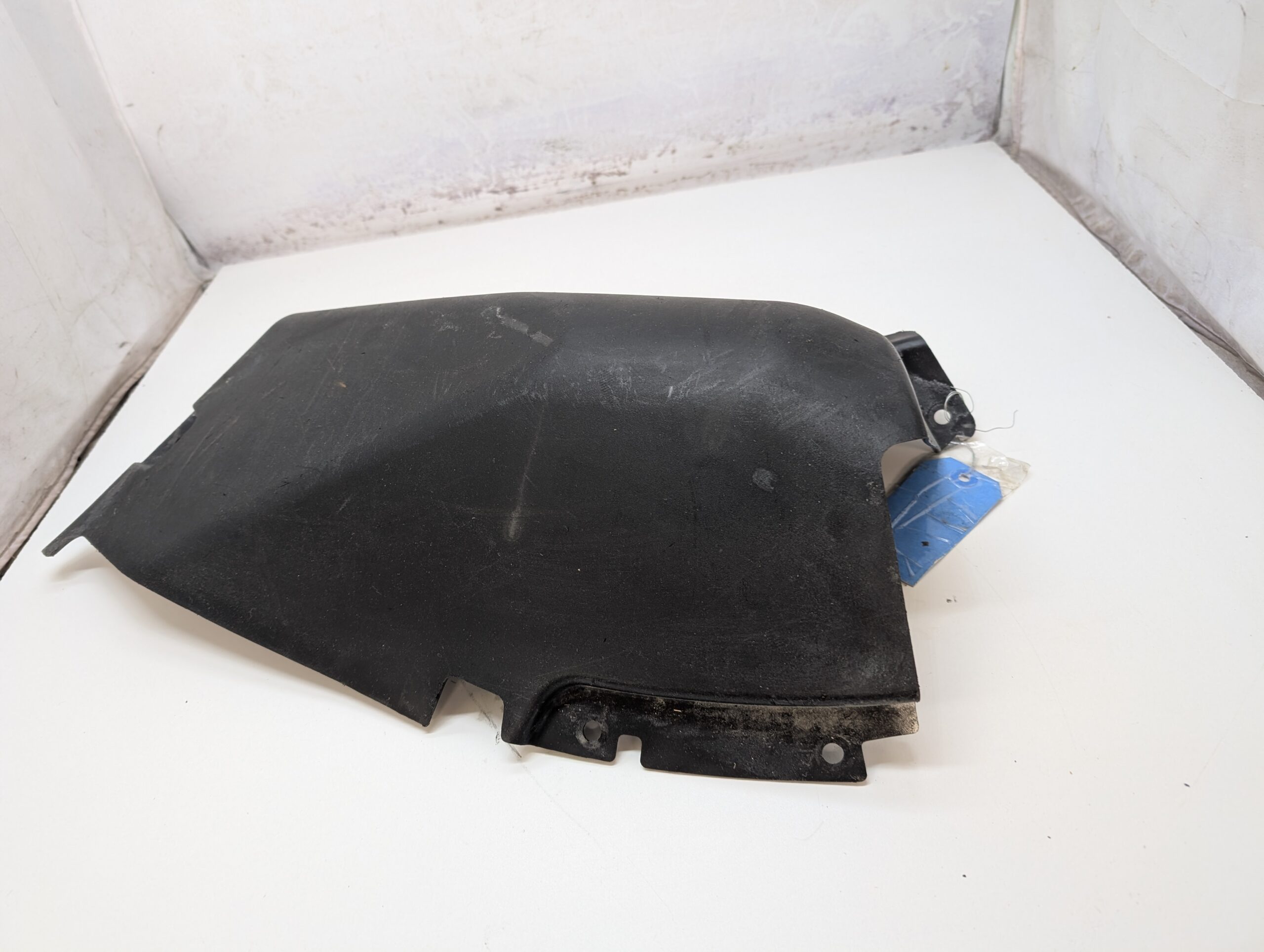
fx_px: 878
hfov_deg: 71.5
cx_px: 632
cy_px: 476
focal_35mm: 24
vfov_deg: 56.9
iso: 54
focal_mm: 6.9
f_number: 1.68
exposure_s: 1/23.8
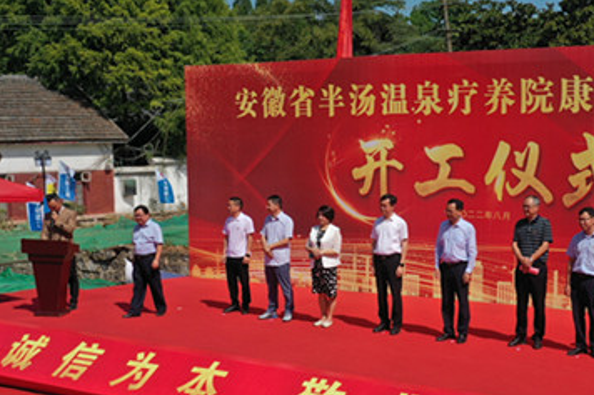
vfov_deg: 22.9
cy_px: 268
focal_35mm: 59
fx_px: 973
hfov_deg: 33.5
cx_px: 424
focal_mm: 10.26
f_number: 6.3
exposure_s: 1/800
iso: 100
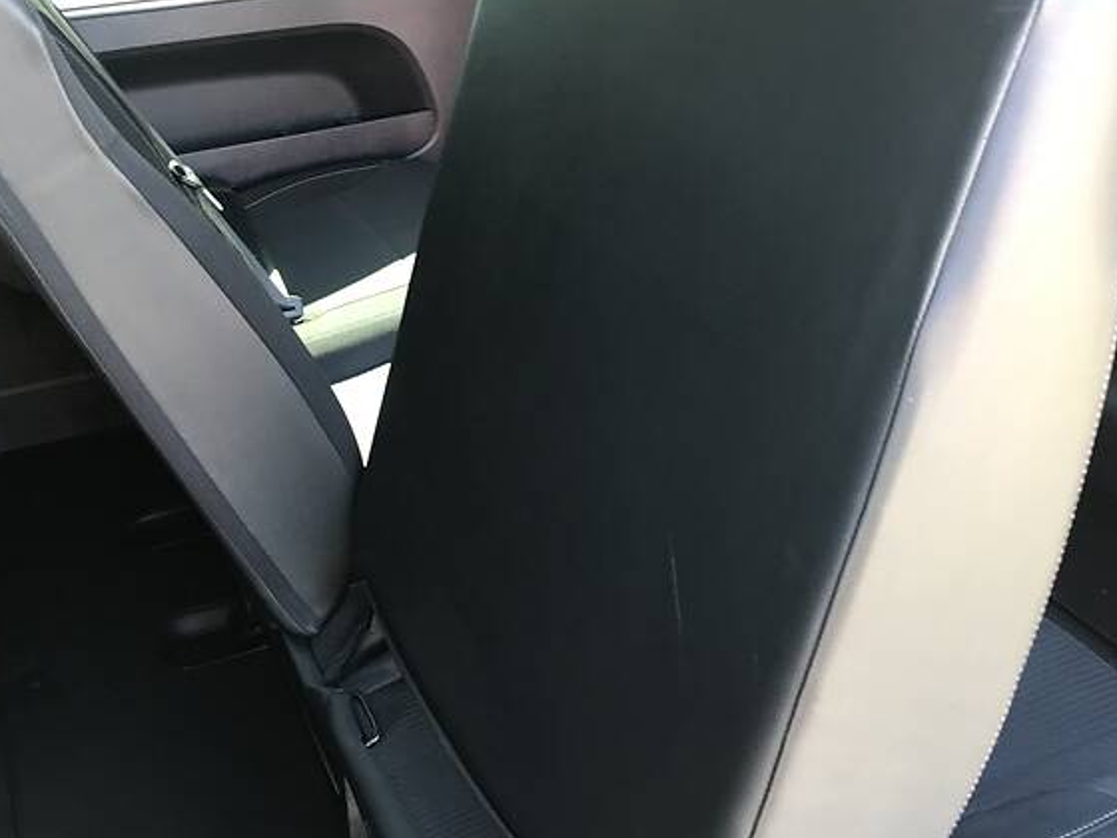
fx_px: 1291
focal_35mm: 40
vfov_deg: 35.9
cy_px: 355
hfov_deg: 46.4
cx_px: 423
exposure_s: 1/45
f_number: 1.8
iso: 64
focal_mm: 4
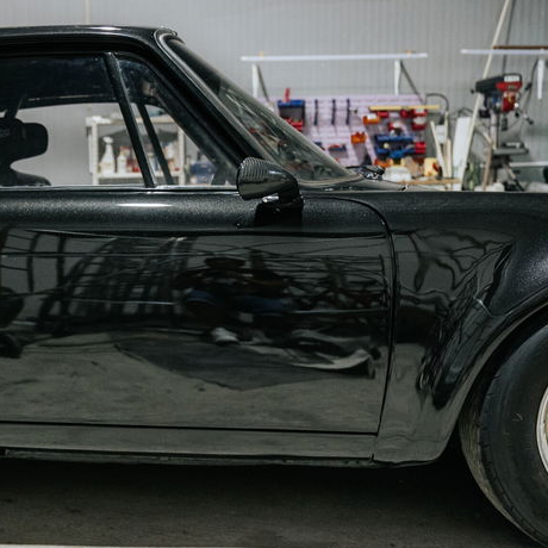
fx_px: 949
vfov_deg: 31.9
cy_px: 380
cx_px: 130
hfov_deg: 31.6
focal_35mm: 53
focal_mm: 28
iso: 3200
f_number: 2.8
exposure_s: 1/60
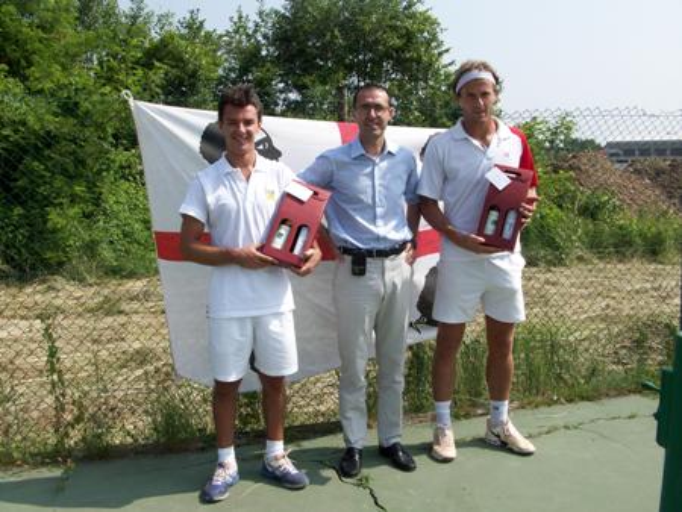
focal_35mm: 34
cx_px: 341
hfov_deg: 53.9
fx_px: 670
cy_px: 256
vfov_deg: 41.8
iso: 64
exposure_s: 1/307
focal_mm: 5.7
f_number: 5.5
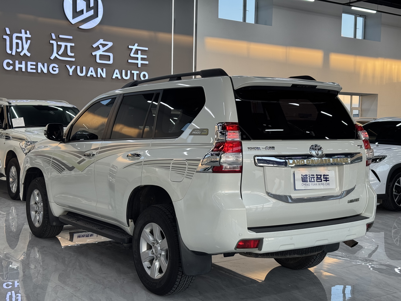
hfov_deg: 39.7
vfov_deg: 30.3
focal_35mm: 48
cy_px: 150
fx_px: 556
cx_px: 200
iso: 50
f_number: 1.78
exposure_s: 1/183
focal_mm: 6.76
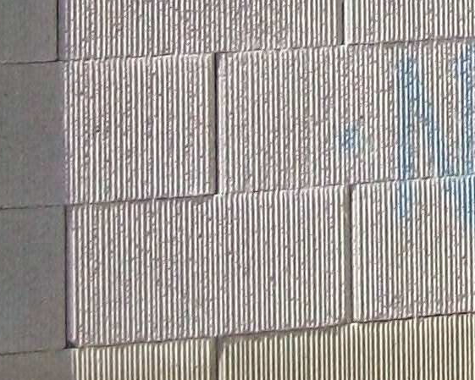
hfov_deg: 8.7
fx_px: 2868
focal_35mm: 204
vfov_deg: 7.0
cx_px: 1078
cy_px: -639
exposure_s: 1/250
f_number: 5.5
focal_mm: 5.7
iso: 80
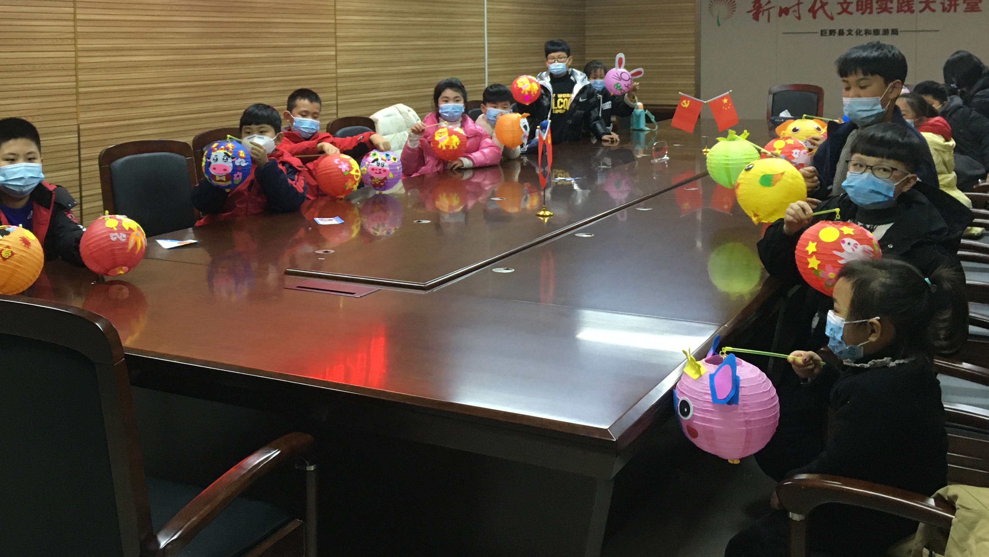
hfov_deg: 49.0
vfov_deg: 28.4
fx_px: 1075
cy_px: 105
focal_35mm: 41
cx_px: 375
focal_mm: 4.15
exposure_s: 1/33
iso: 200
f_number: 2.2
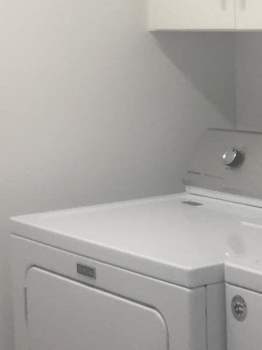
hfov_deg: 14.9
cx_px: 274
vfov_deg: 20.2
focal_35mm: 97
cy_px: 177
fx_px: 980
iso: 32
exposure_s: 1/40
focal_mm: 4.15
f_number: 2.2
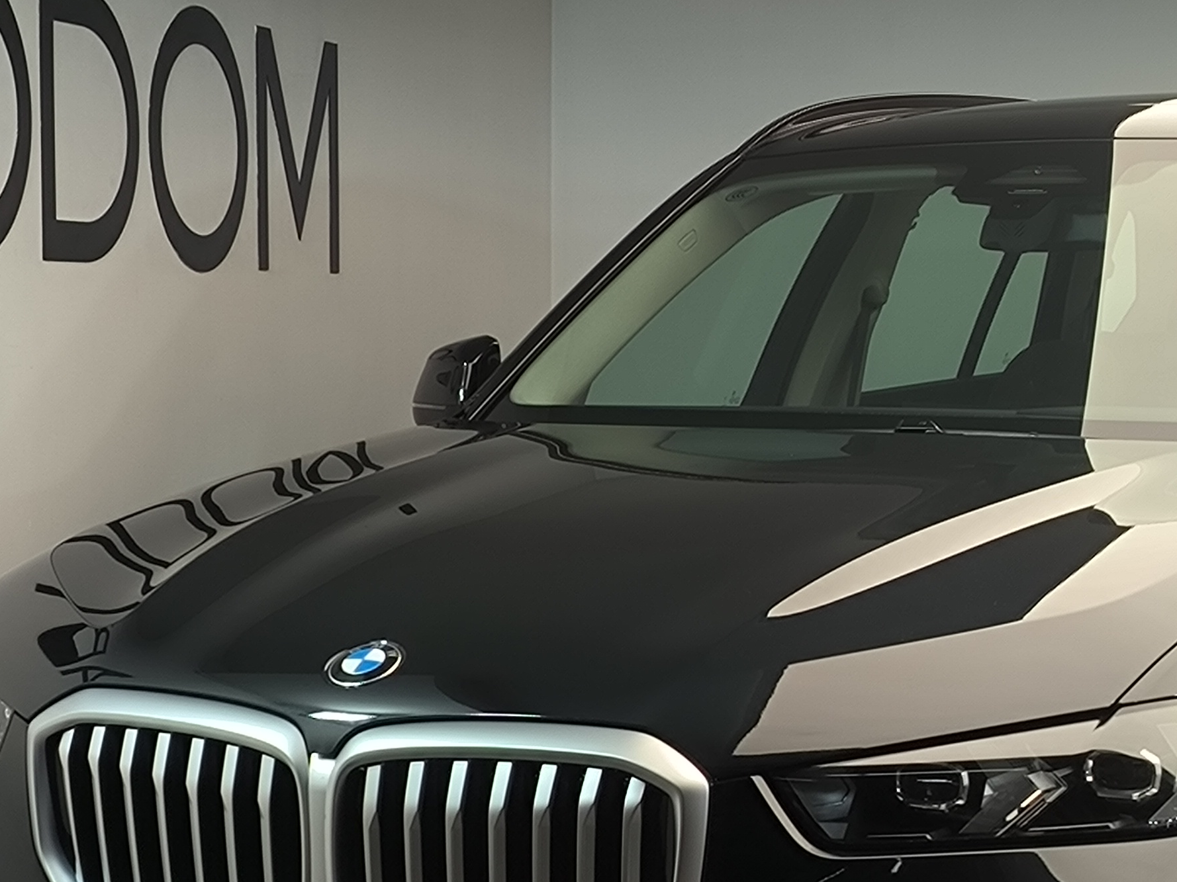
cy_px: 693
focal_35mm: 54
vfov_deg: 26.6
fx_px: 1836
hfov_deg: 35.5
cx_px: 681
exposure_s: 1/100
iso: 70
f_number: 1.7
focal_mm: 5.24
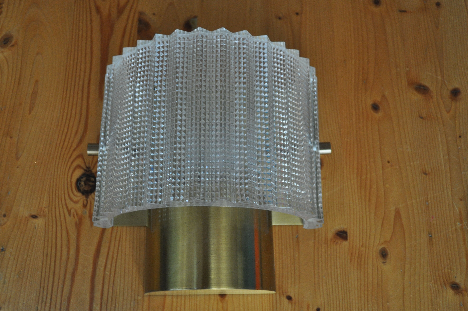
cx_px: 220
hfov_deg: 49.6
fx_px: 506
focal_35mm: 39
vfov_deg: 34.1
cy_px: 154
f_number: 4
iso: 900
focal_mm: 24
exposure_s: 1/30
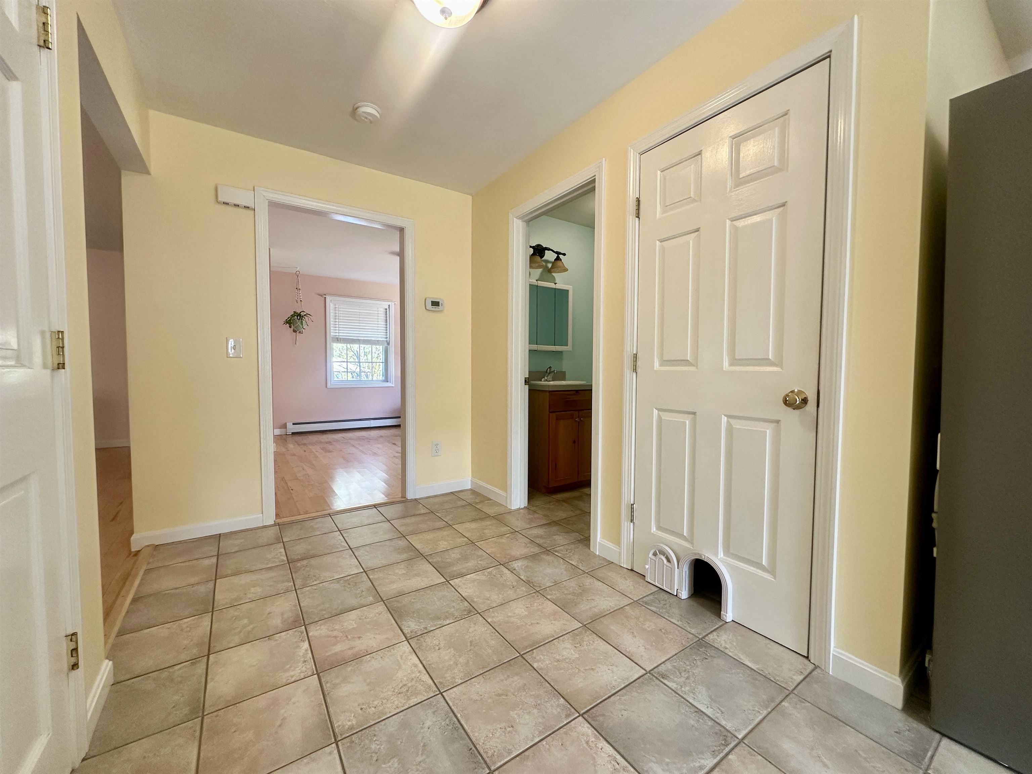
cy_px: 387
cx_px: 516
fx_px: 417
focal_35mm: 14
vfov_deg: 85.7
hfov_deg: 102.1
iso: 160
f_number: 2.2
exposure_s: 1/99
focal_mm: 2.22
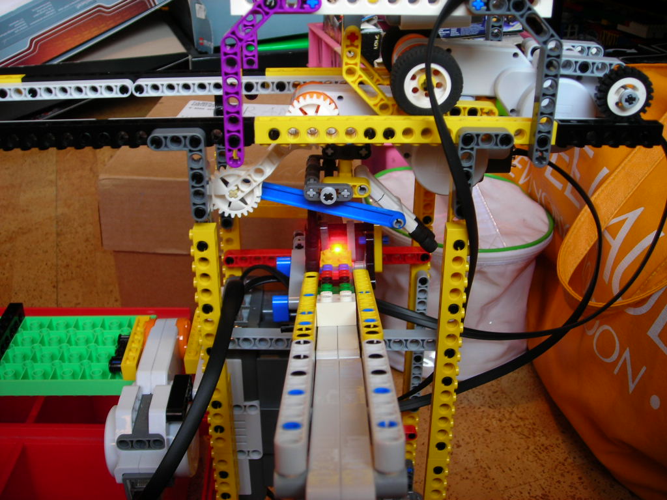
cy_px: 250
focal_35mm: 38
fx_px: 732
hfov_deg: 49.0
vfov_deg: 37.7
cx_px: 334
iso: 50
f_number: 3.2
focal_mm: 6.3
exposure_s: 1/6.3
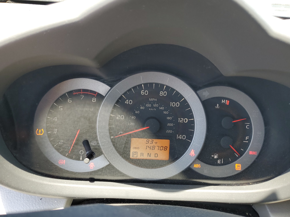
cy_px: 108
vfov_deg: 53.1
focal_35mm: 26
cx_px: 145
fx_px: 218
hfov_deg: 67.3
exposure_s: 1/123
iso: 50
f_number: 1.5
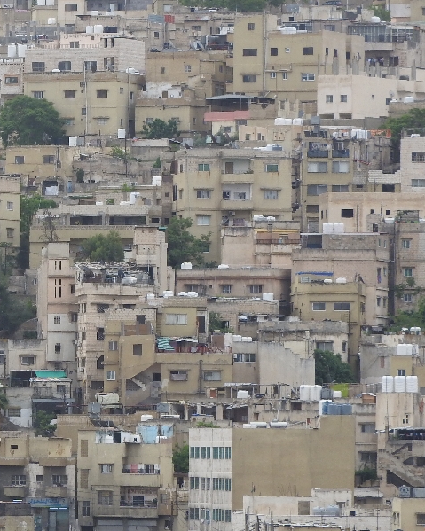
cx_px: -45
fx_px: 6149
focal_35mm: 391
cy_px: 191
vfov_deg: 4.9
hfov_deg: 4.0
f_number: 5.3
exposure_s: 1/200
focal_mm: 35.8
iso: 100
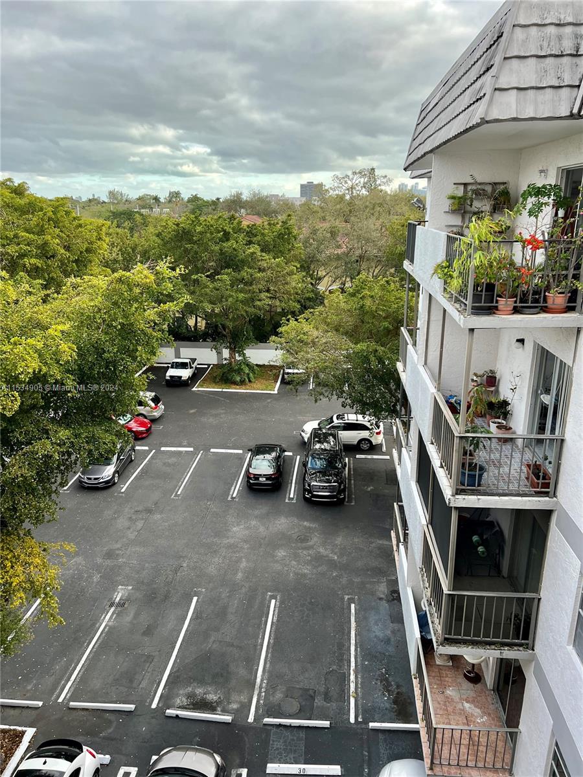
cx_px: 292
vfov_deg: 67.3
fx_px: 584
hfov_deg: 53.1
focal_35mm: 26
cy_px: 388
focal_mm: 5.7
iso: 50
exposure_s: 1/431
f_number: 1.5
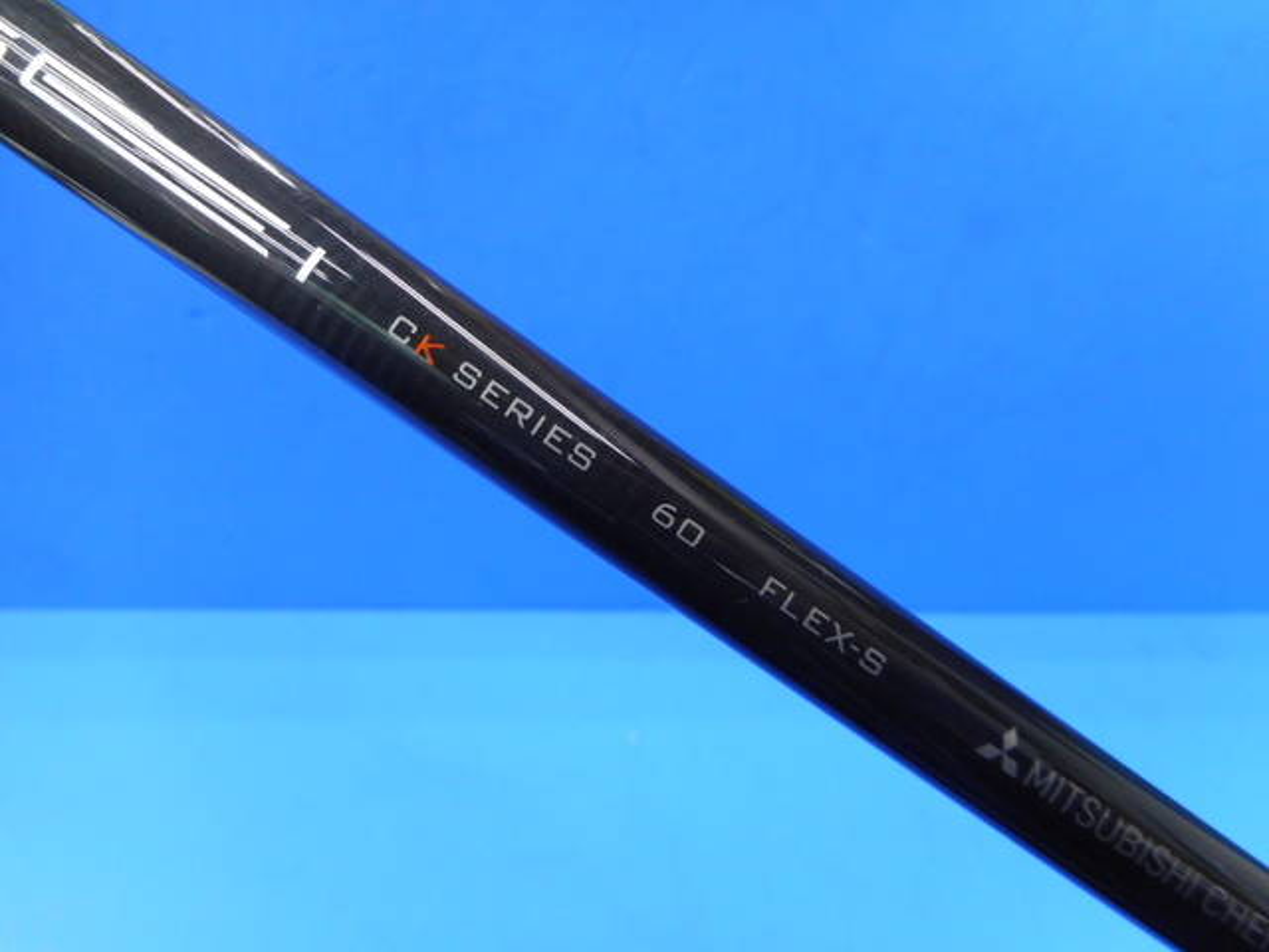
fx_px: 916
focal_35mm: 25
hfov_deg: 69.4
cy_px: 476
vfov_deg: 54.9
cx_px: 634
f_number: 3.7
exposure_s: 1/30
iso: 160
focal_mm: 4.5
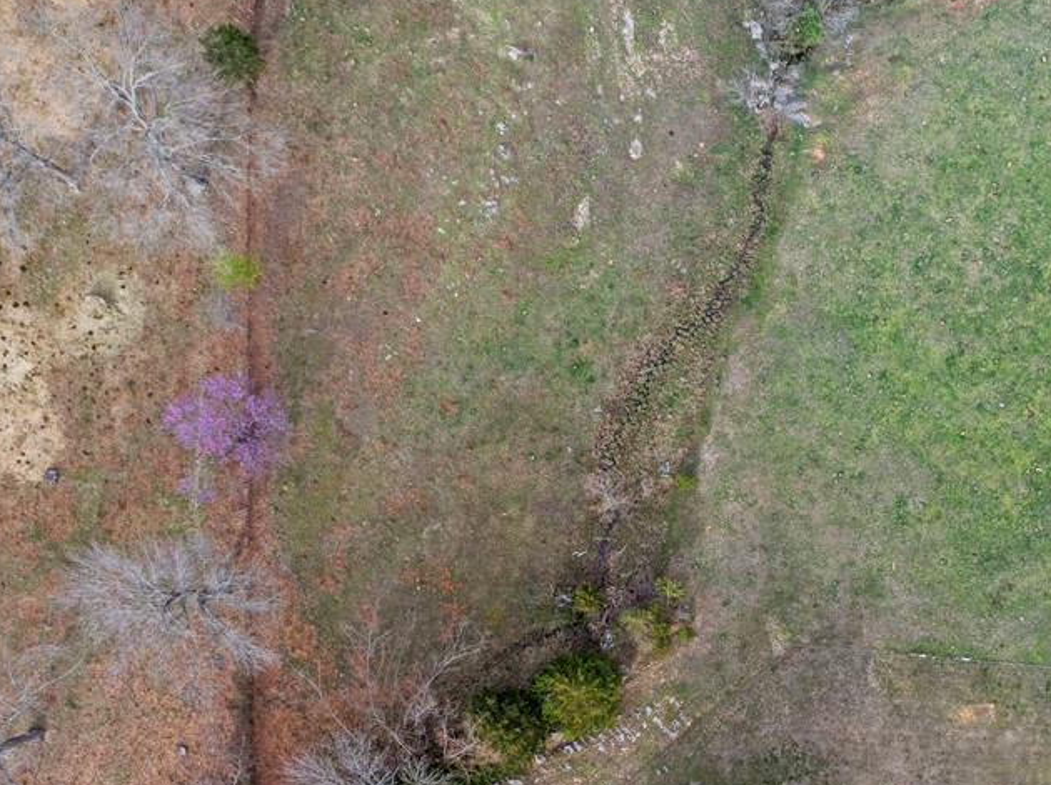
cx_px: 812
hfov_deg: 45.9
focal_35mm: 39
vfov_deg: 35.6
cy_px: 620
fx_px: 1183
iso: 100
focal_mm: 12.29
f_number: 2.8
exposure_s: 1/640
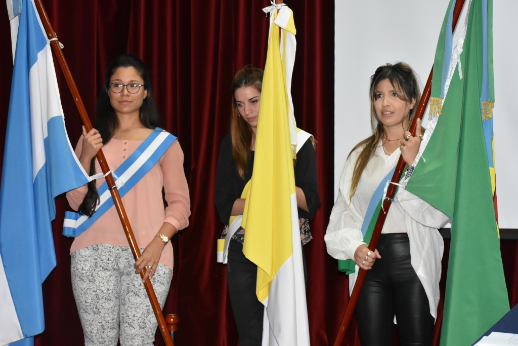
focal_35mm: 68
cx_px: 259
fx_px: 971
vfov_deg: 20.2
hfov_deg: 29.9
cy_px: 173
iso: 3200
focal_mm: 45
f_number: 7.1
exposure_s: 1/60
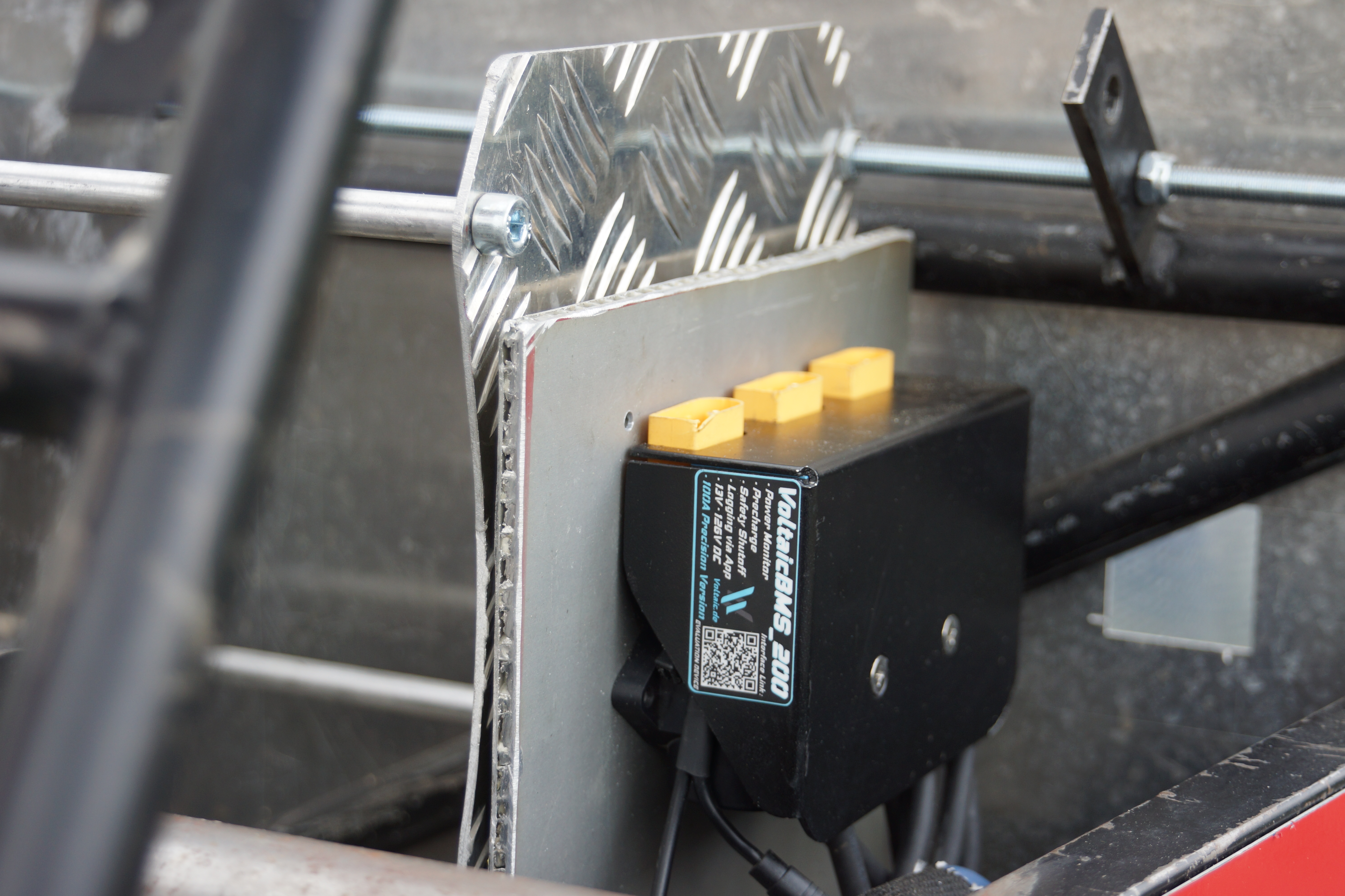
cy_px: 448
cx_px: 672
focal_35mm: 76
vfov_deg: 17.9
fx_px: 2839
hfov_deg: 26.7
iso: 200
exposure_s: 1/80
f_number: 5
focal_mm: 51
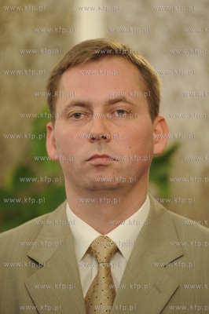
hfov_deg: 6.9
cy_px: 157
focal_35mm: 200
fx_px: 1745
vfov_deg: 10.3
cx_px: 104
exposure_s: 1/125
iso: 2000
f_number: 4
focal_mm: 200
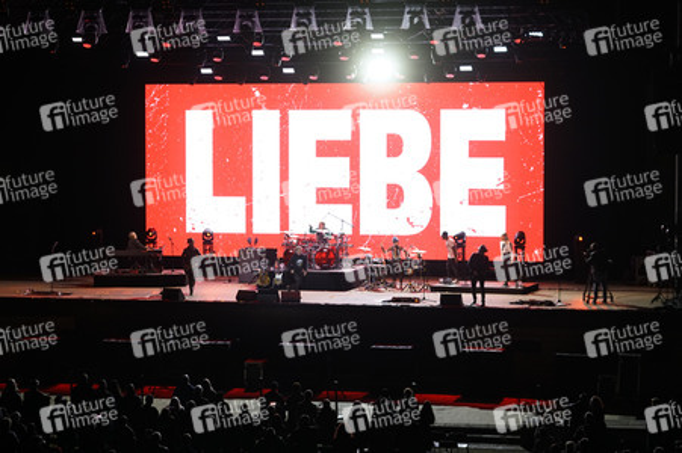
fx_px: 1609
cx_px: 341
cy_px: 226
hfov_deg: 23.9
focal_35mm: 85
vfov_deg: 16.0
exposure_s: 1/400
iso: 1600
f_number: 2.8
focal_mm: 85
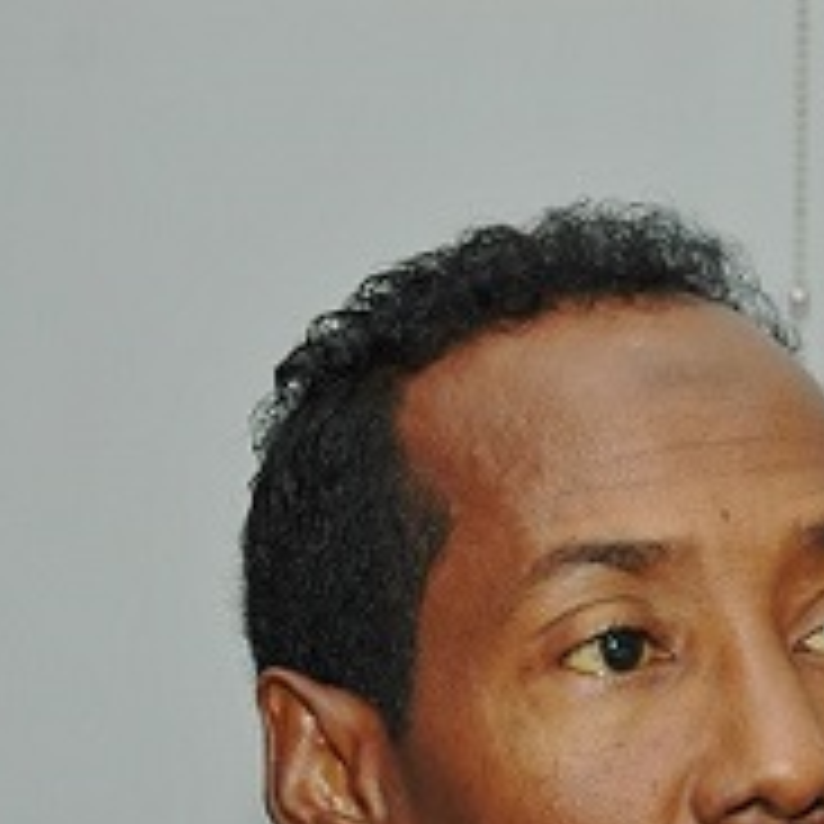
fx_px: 5198
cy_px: 851
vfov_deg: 9.0
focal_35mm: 193
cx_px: 615
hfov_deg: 9.1
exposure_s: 1/90
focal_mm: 48
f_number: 5.6
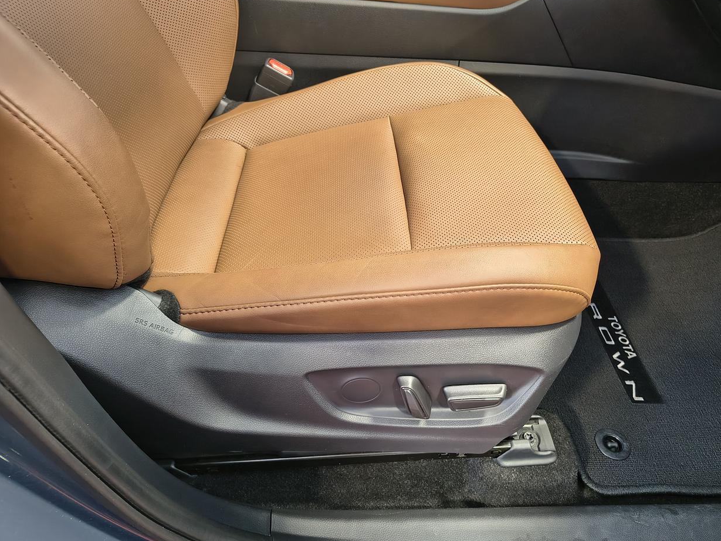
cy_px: 264
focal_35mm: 25
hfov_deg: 69.4
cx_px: 375
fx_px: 521
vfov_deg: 54.9
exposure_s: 1/60
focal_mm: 5.56
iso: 1187
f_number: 1.8
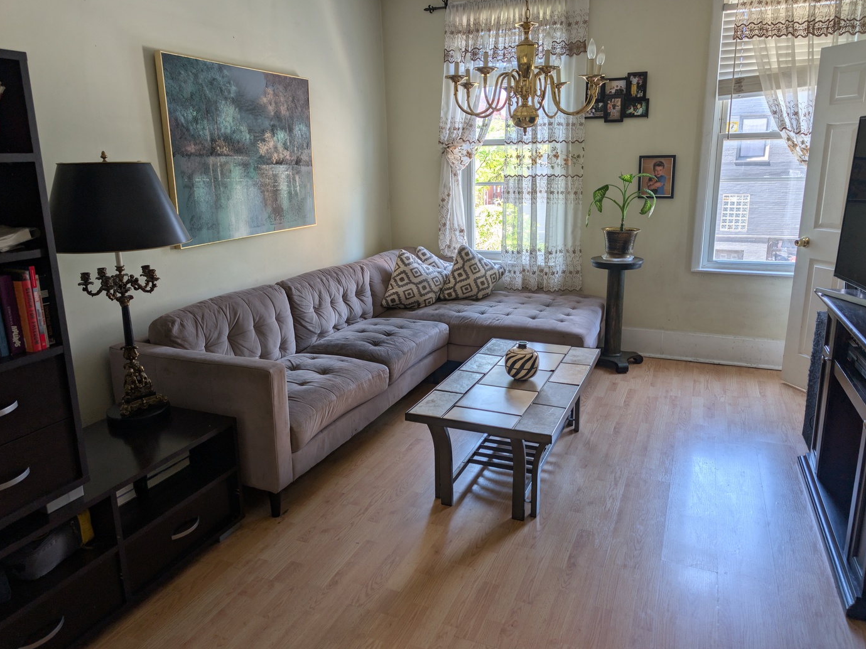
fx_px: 625
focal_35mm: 25
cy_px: 320
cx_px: 436
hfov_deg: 69.4
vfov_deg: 54.9
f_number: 1.68
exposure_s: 1/48
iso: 19
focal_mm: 6.9
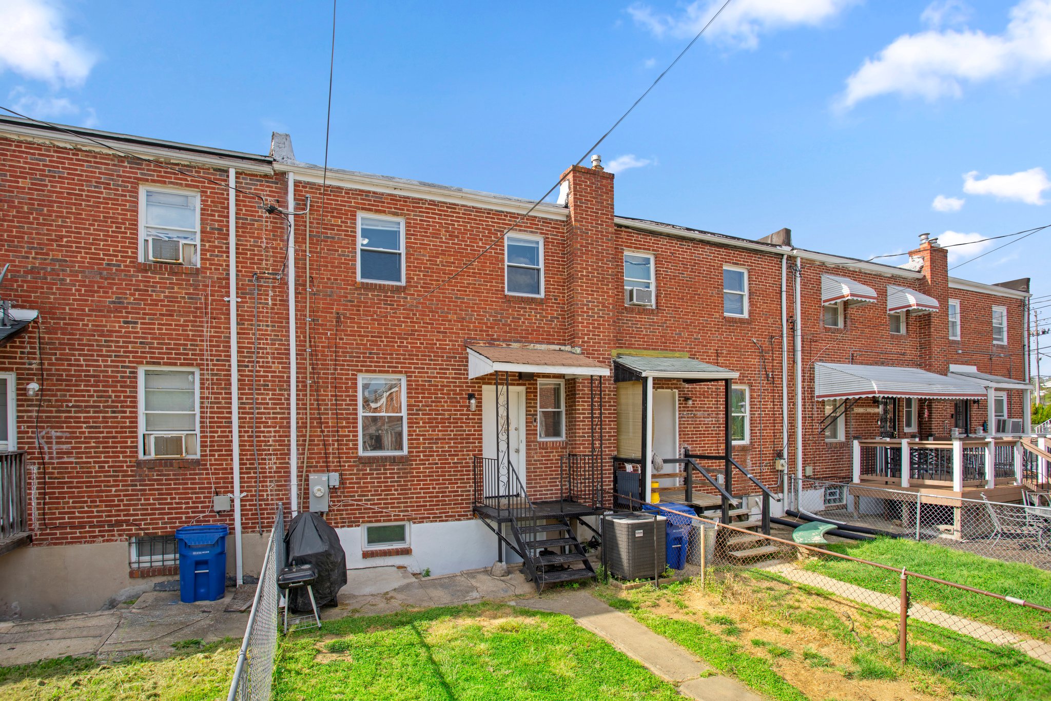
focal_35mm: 17
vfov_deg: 70.5
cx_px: 526
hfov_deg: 93.3
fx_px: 496
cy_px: 350
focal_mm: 17
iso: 100
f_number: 8
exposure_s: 1/20
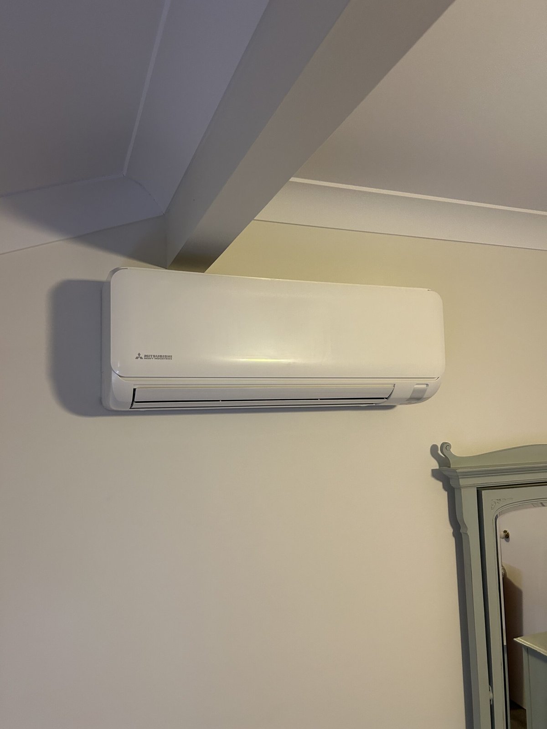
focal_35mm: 26
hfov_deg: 53.1
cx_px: 274
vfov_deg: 67.3
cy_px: 364
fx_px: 548
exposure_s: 1/50
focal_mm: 5.7
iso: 200
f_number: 1.5
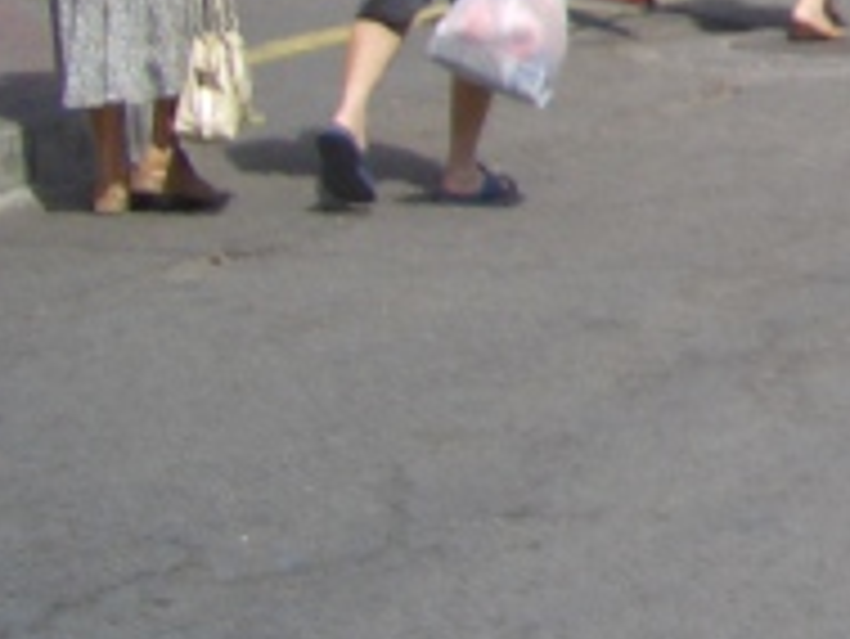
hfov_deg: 12.0
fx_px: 3563
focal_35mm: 145
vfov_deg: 9.6
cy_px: -583
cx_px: 1761
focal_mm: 5.8
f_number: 4.3
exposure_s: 1/400
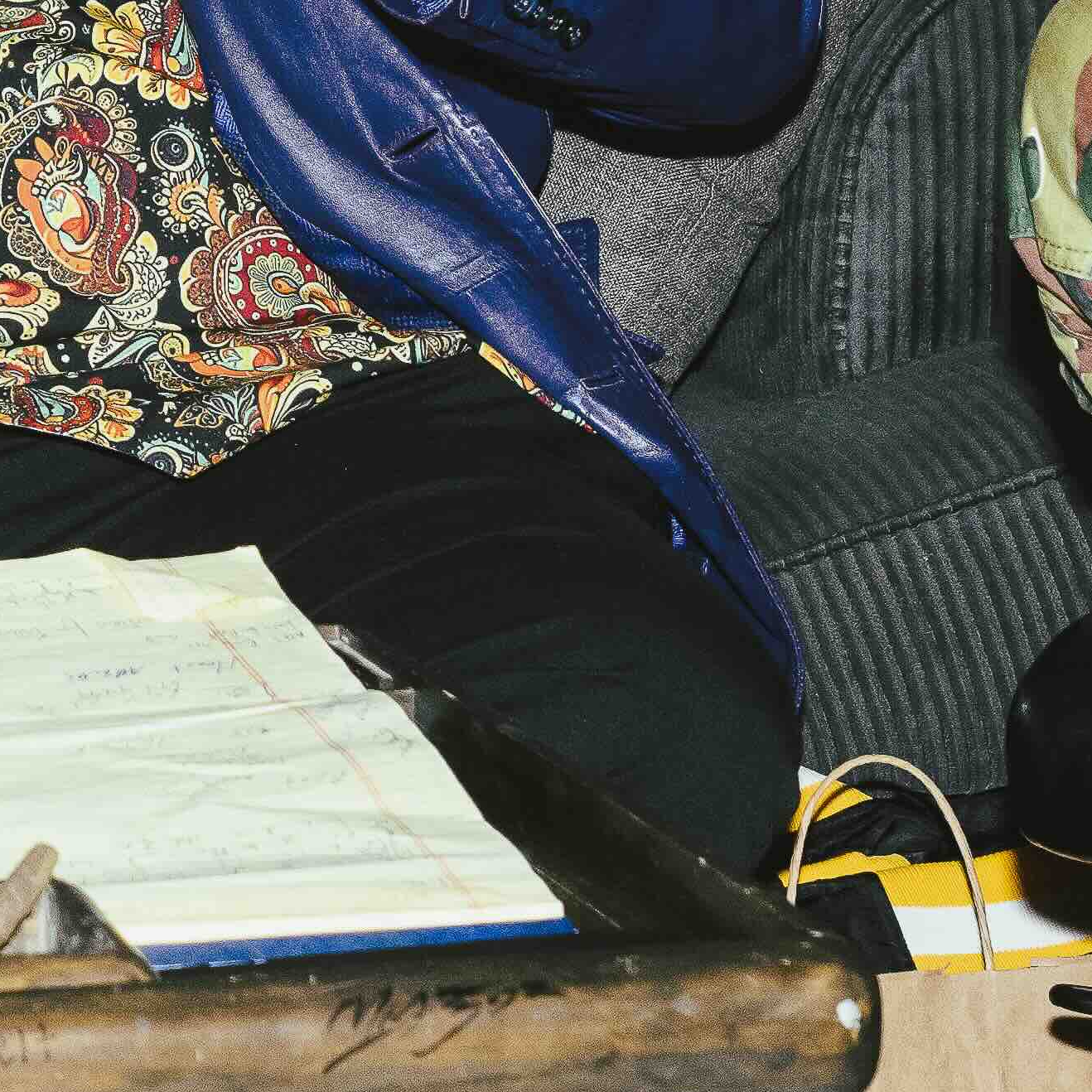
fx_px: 7602
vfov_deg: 8.2
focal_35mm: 213
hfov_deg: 8.1
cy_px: 65
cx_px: -361
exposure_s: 1/200
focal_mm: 40
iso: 1250
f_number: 6.3
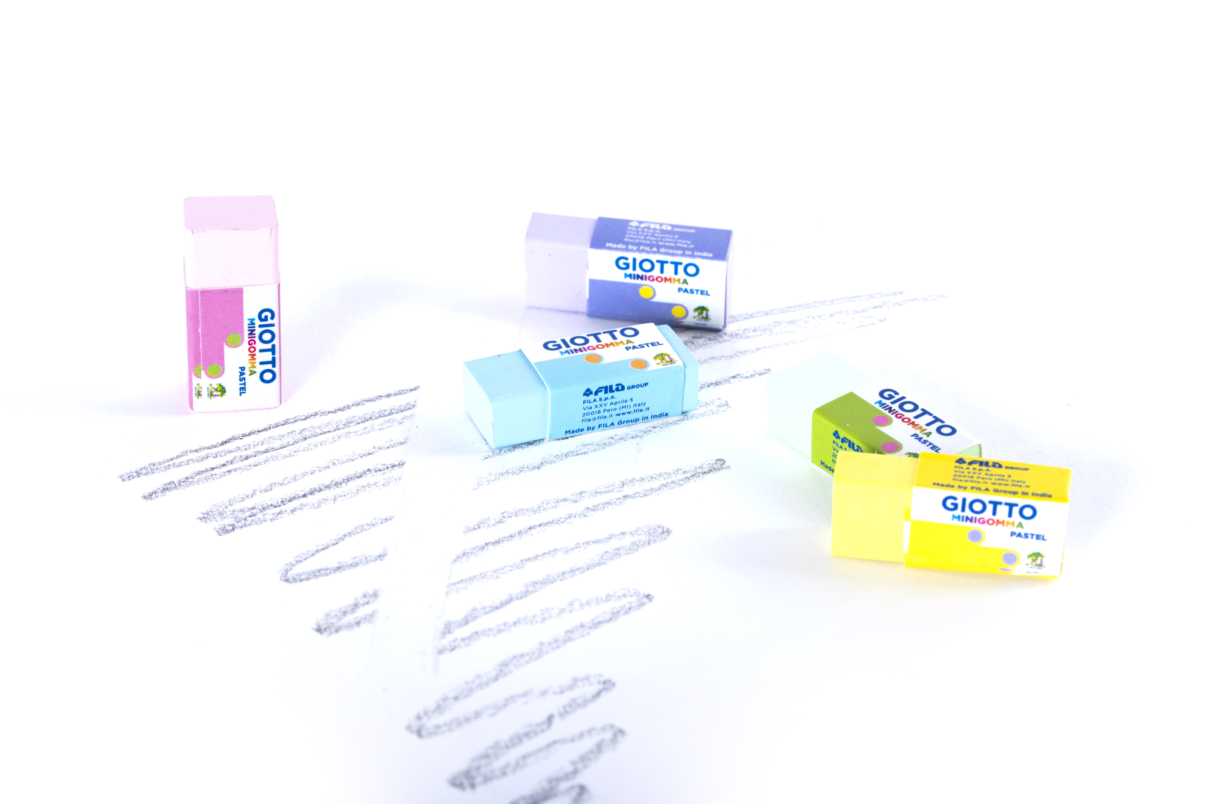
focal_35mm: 90
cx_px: 602
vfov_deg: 15.2
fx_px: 3013
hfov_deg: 22.6
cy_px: 402
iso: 100
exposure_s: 1/160
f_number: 14
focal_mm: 90
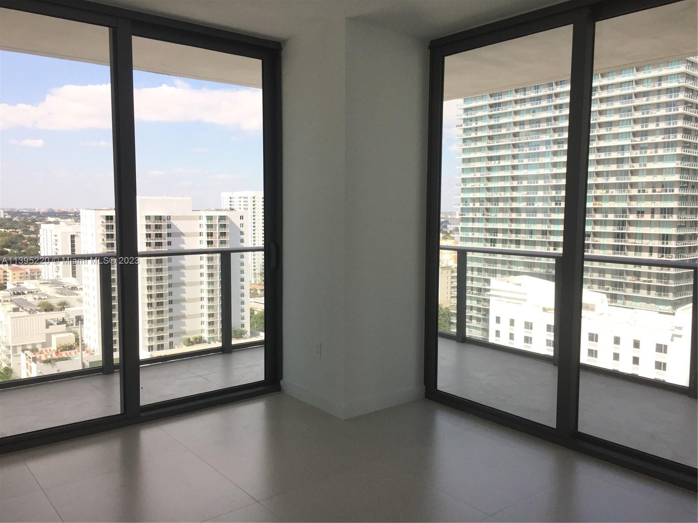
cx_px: 349
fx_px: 585
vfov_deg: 48.2
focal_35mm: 29
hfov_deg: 61.7
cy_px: 262
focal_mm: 4.15
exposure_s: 1/1412
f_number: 2.2
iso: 50
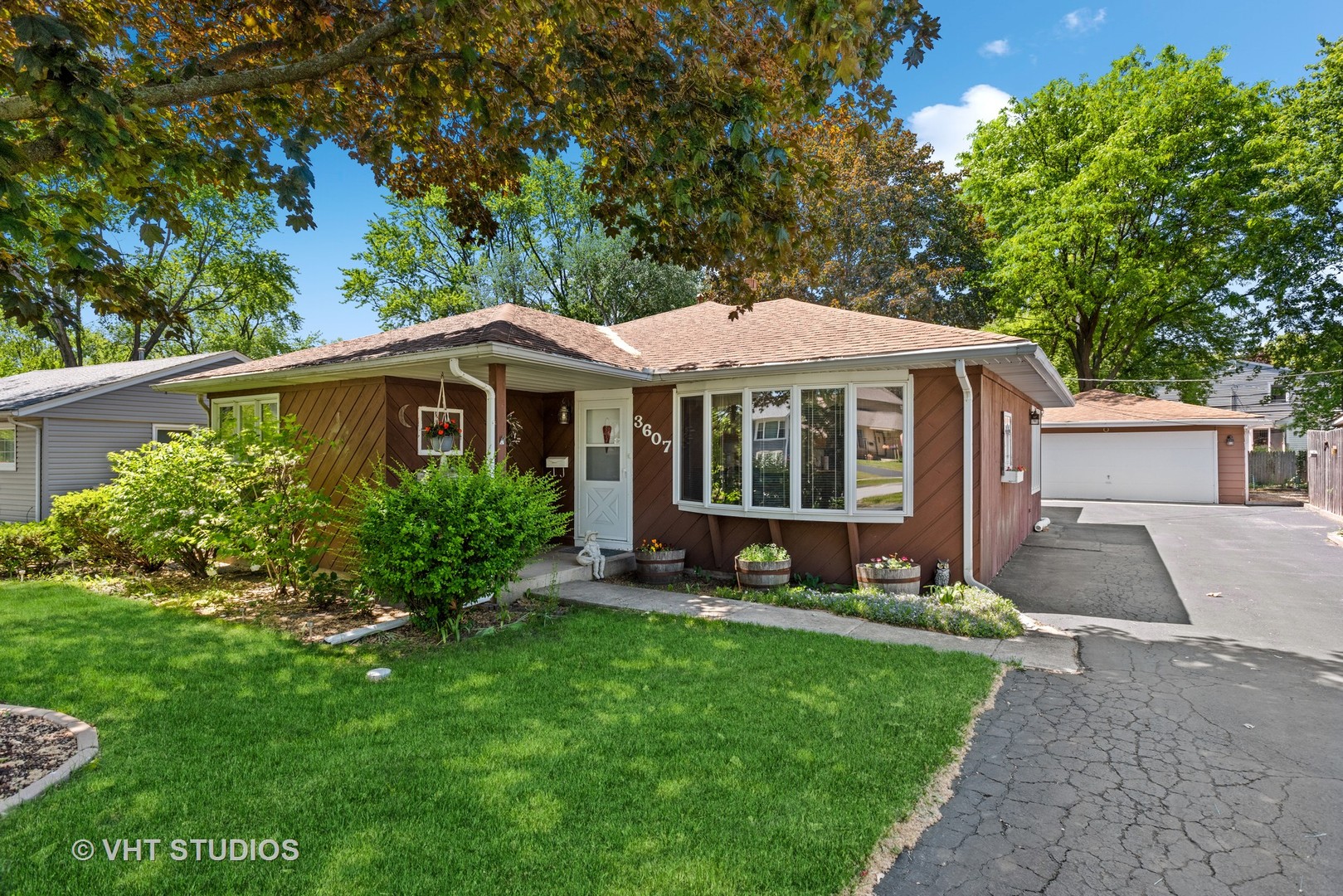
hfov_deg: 86.9
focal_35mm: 19
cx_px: 672
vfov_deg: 64.6
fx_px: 709
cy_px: 448
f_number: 8
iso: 400
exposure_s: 1/60
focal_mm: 19
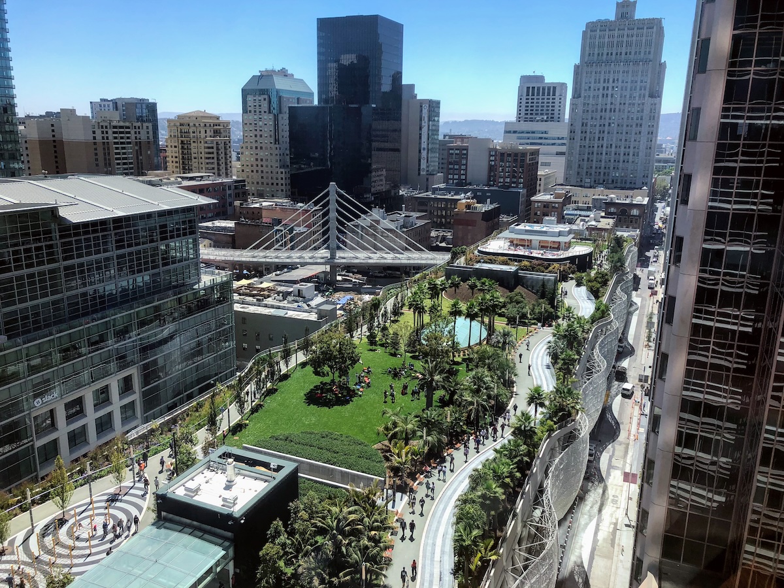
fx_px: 634
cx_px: 392
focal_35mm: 28
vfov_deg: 49.7
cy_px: 294
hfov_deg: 63.4
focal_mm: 3.99
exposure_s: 1/783
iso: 20
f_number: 1.8
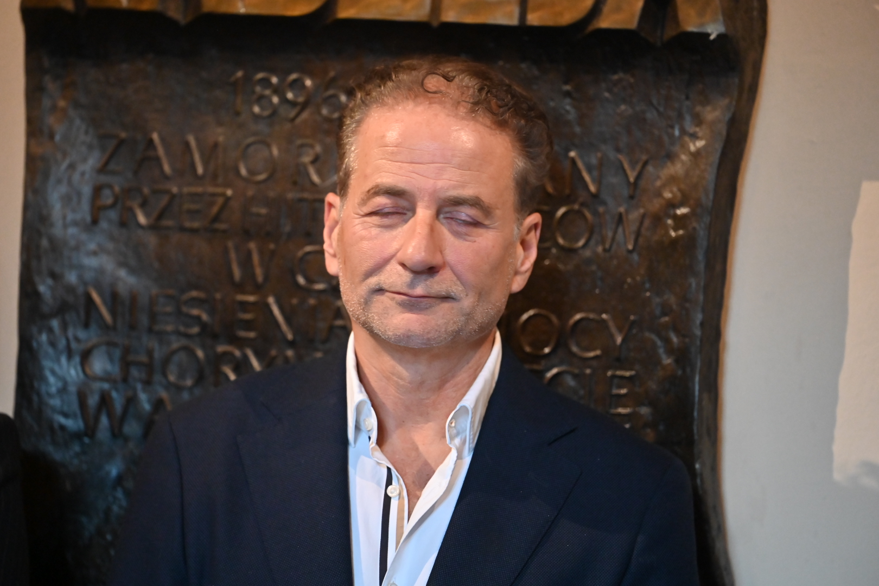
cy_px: 293
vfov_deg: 7.6
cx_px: 440
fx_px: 4395
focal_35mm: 180
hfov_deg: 11.4
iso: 3600
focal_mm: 180
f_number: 2.8
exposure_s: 1/200
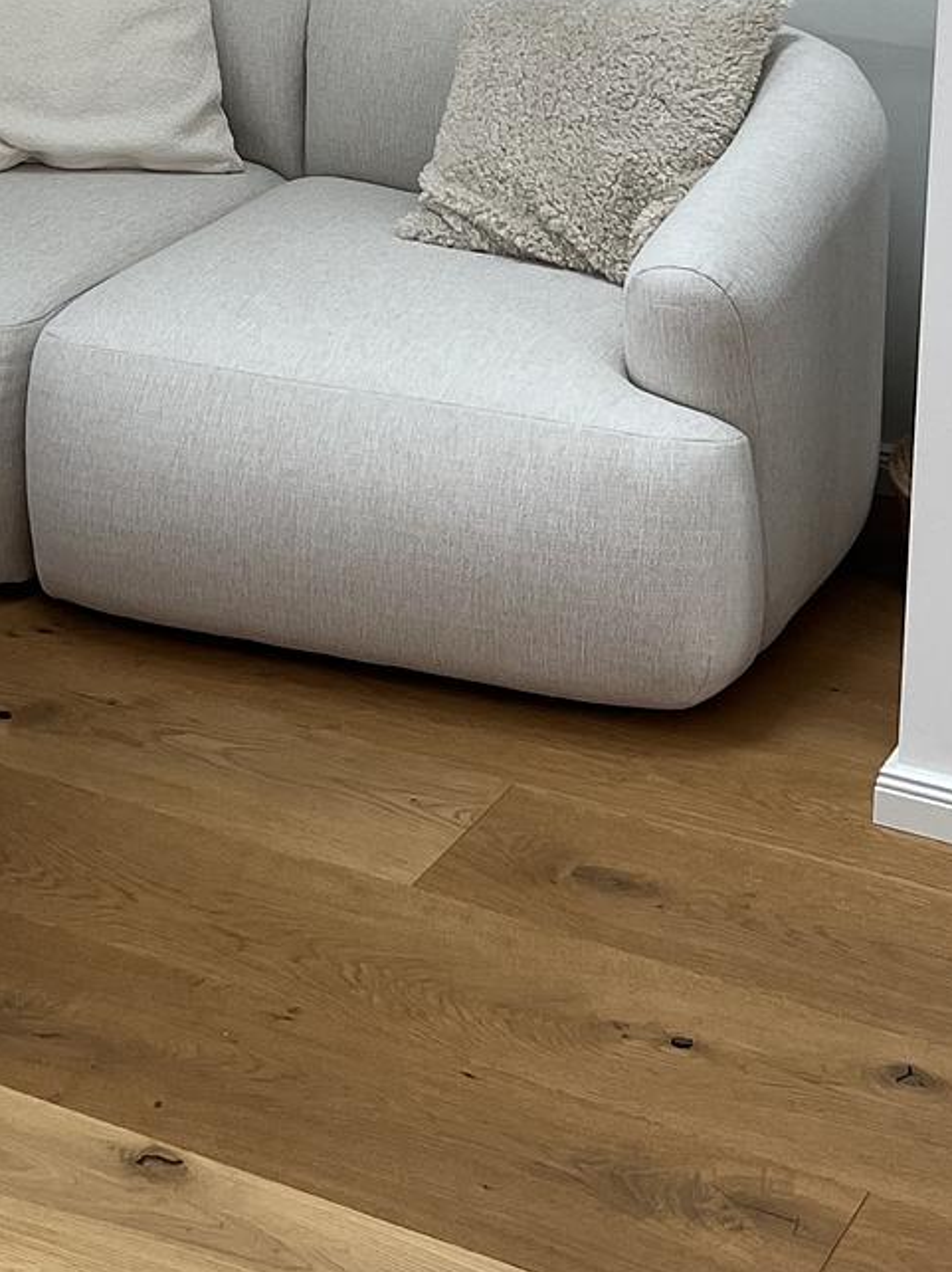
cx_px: 277
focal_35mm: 81
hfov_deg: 18.1
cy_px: -53
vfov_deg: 23.0
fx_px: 2972
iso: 125
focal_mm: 5.7
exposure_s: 1/106
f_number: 1.5
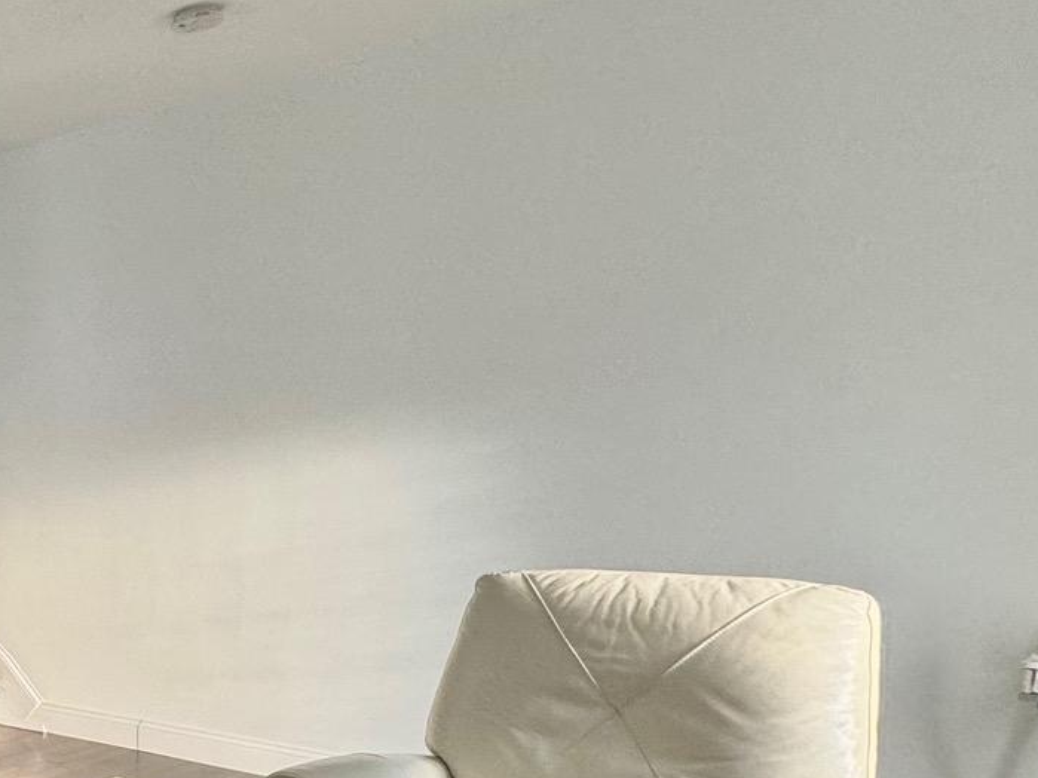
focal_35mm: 41
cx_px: -349
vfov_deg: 34.2
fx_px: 1229
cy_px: 603
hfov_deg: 32.6
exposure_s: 1/120
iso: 160
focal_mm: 2.22
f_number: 2.2
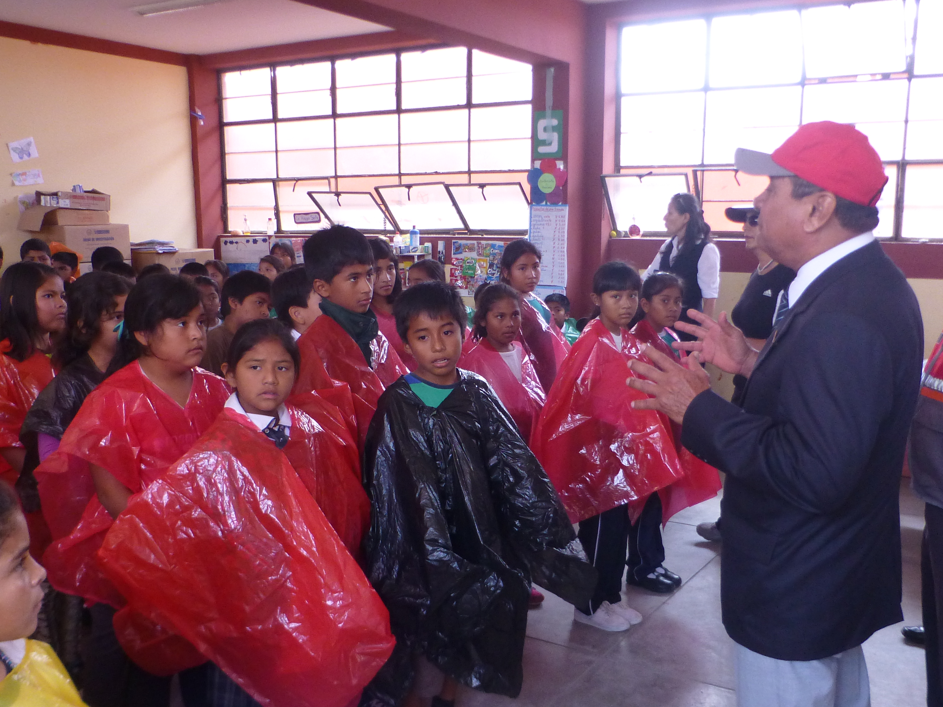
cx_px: 484
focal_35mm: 35
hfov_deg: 52.6
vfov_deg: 40.5
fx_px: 953
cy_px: 420
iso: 250
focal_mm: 4.4
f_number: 3.3
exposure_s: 1/60
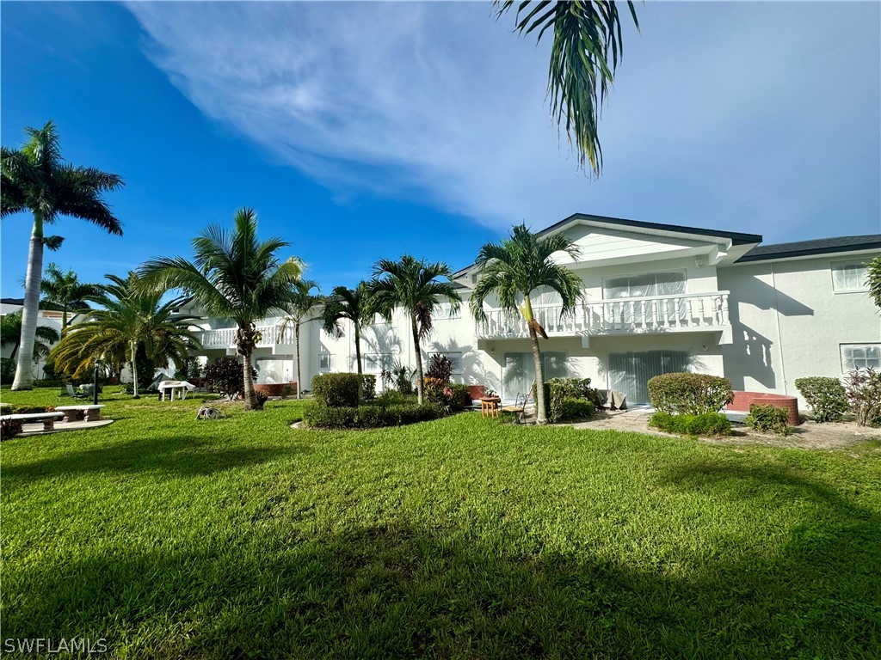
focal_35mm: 14
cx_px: 440
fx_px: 356
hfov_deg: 102.1
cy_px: 330
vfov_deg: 85.7
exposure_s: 1/2674
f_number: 2.2
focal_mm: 2.22
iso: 50
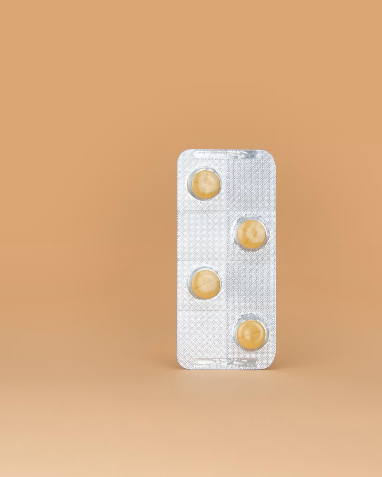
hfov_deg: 17.3
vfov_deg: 21.5
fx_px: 1258
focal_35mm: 89
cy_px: 238
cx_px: 223
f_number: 5.6
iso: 180
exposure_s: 1/125
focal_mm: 42
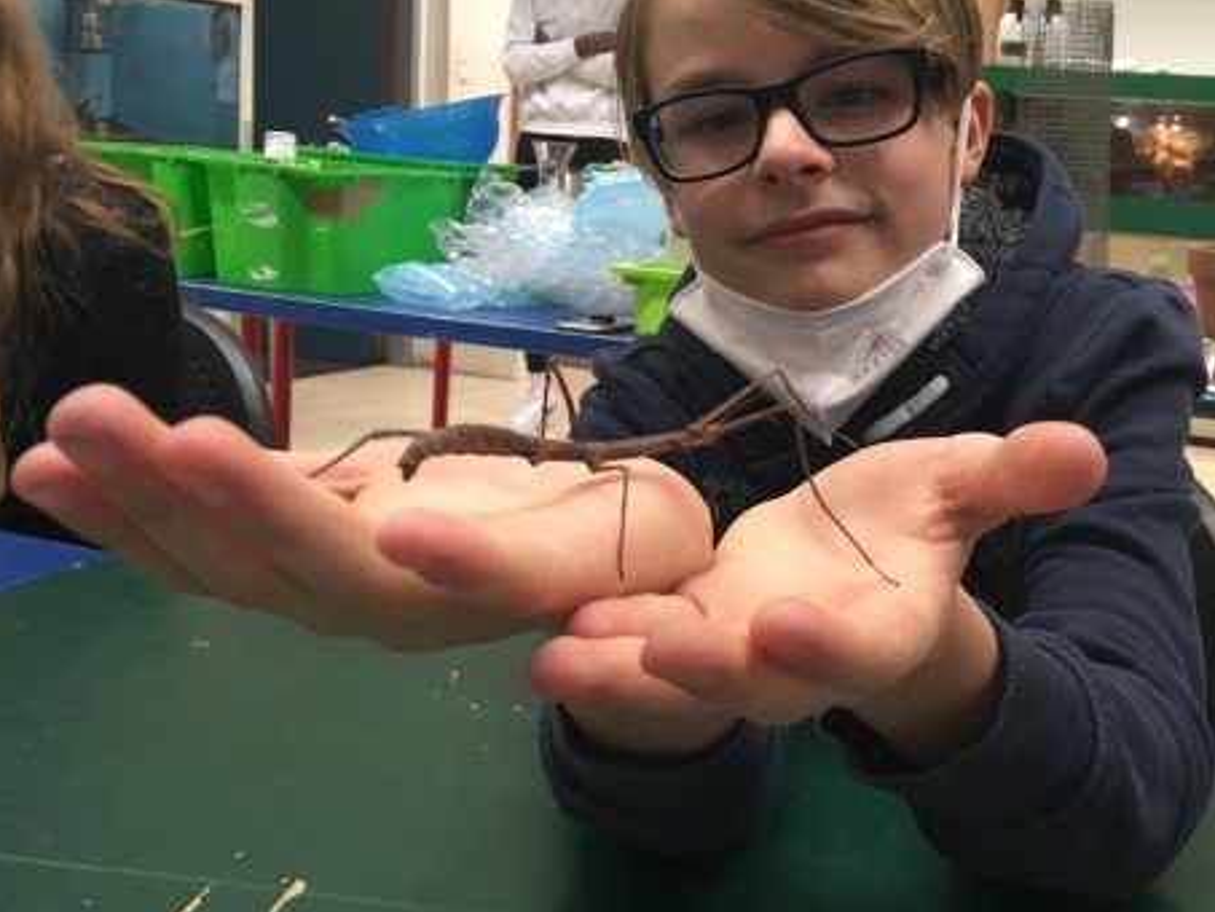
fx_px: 1439
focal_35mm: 41
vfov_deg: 35.1
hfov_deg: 45.2
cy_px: 421
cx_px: 789
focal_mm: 4.15
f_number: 2.2
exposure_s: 1/33
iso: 100
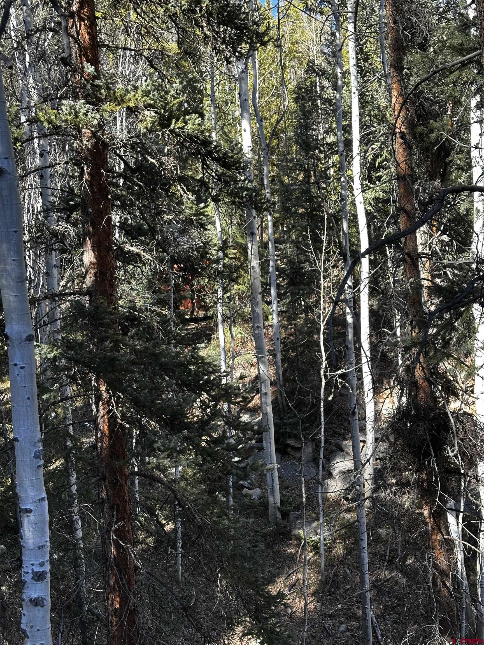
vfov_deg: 39.7
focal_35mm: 48
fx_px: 895
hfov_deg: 30.3
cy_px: 322
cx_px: 242
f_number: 1.78
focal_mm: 6.86
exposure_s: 1/285
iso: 64
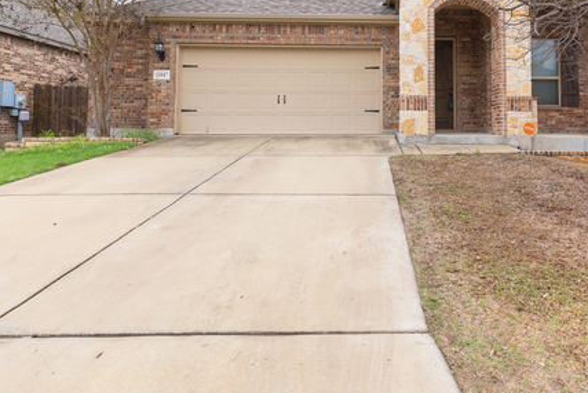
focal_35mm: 25
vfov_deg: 49.8
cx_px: 392
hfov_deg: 70.0
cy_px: 101
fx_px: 404
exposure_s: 1/160
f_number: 9
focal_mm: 11
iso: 200
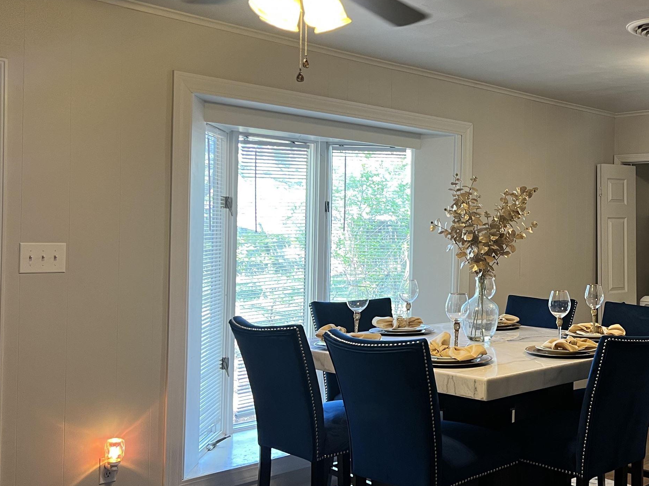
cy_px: 241
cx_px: 534
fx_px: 806
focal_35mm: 43
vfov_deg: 33.6
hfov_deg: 41.6
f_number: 1.5
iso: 125
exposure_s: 1/60
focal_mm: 5.7
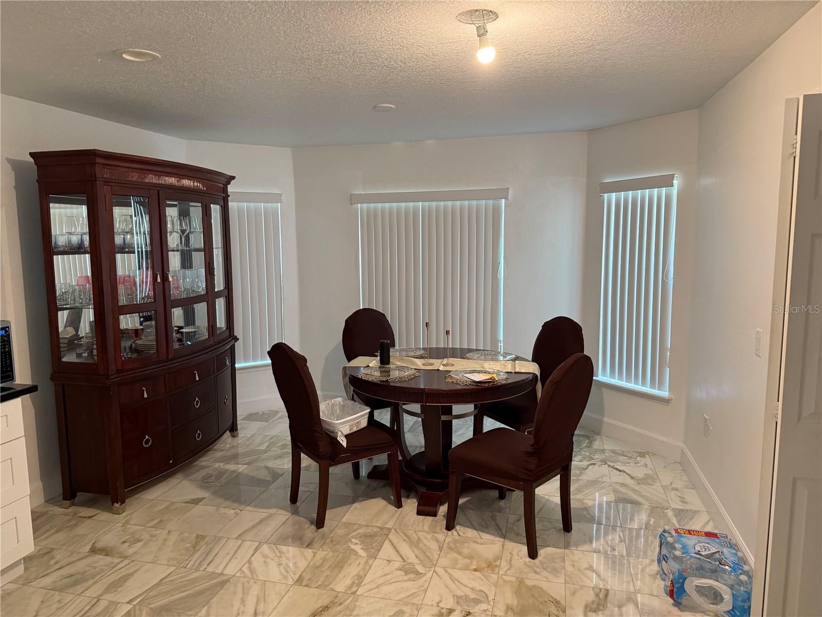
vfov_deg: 56.8
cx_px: 411
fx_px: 570
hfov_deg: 71.6
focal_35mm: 24
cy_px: 308
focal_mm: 6.76
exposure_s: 1/60
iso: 320
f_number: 1.78
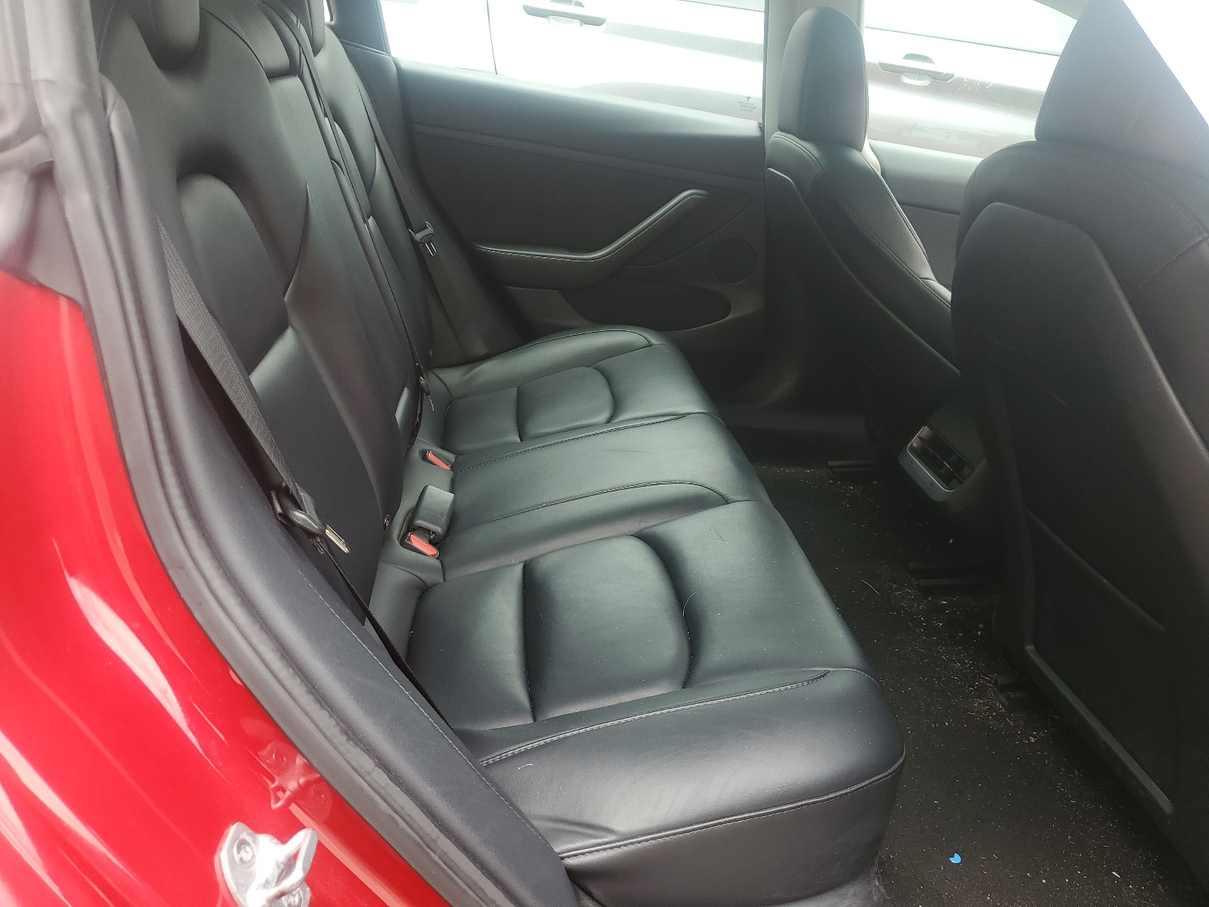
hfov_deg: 67.3
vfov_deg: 53.1
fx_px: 908
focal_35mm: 26
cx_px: 604
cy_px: 454
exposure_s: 1/179
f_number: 1.5
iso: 50
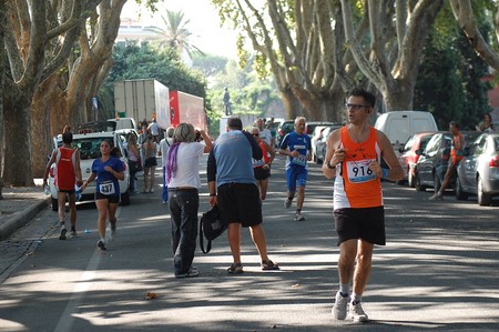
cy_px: 113
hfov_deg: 16.5
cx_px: 323
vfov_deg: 11.0
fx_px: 1717
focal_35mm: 124
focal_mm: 62
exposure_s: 1/500
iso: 720
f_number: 4.2
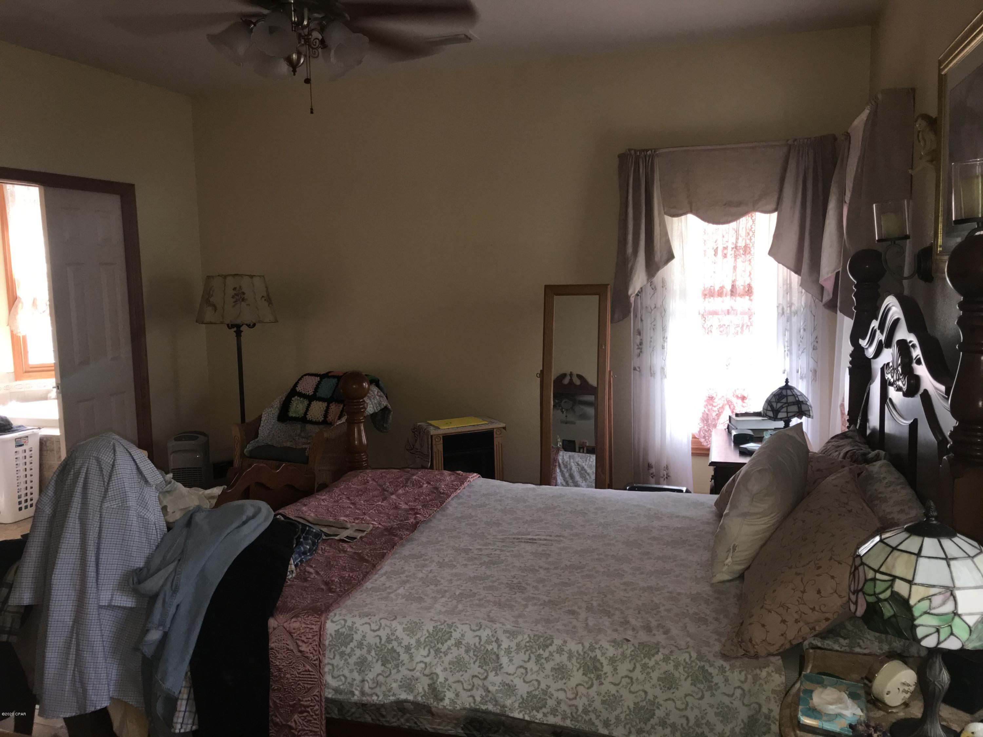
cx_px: 492
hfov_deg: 63.4
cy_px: 368
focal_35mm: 28
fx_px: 795
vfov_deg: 49.7
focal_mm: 3.99
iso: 40
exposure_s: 1/30
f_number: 1.8
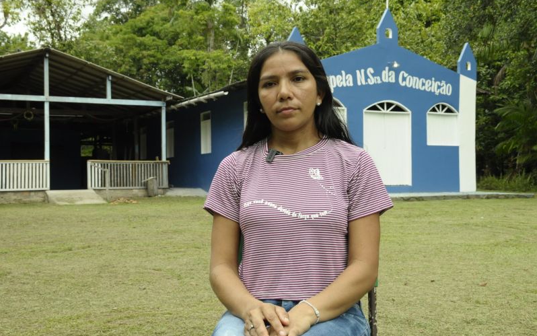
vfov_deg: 26.3
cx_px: 268
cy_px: 163
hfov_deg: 41.0
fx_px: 717
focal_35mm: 49
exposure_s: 1/500
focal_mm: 32
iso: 1000
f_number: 11
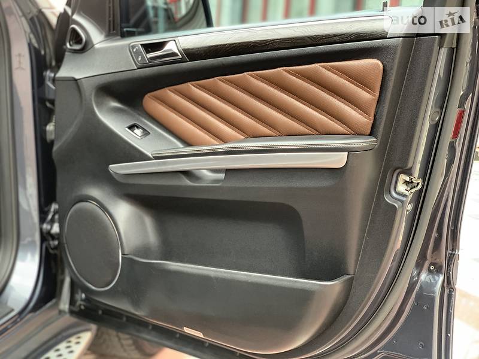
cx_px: 240
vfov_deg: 28.0
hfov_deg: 36.8
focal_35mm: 52
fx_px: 720
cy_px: 180
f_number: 2.4
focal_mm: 6
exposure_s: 1/67
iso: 125
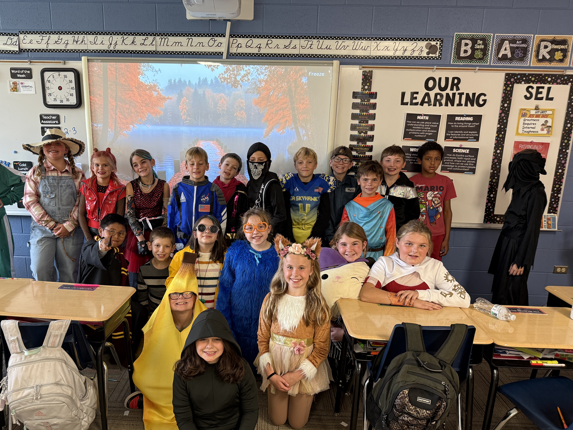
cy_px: 235
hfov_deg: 65.1
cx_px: 251
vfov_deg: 51.3
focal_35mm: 27
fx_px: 447
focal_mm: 6.76
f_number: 1.78
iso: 250
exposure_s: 1/60
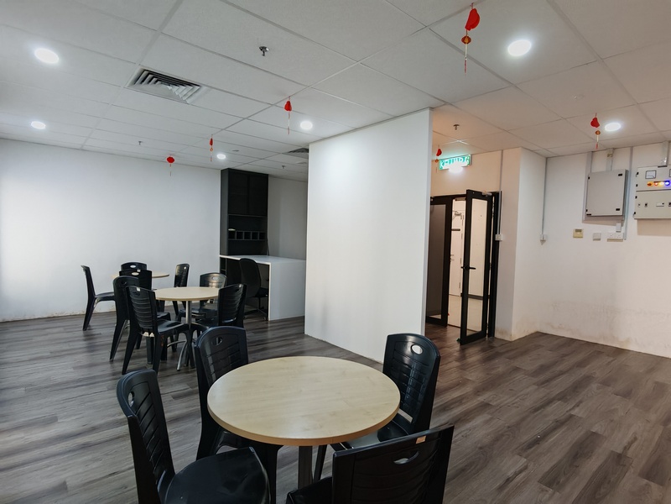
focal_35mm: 18
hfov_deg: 87.8
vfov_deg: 71.6
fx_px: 349
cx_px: 336
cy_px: 252
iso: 250
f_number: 2
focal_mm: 1.82
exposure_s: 1/33
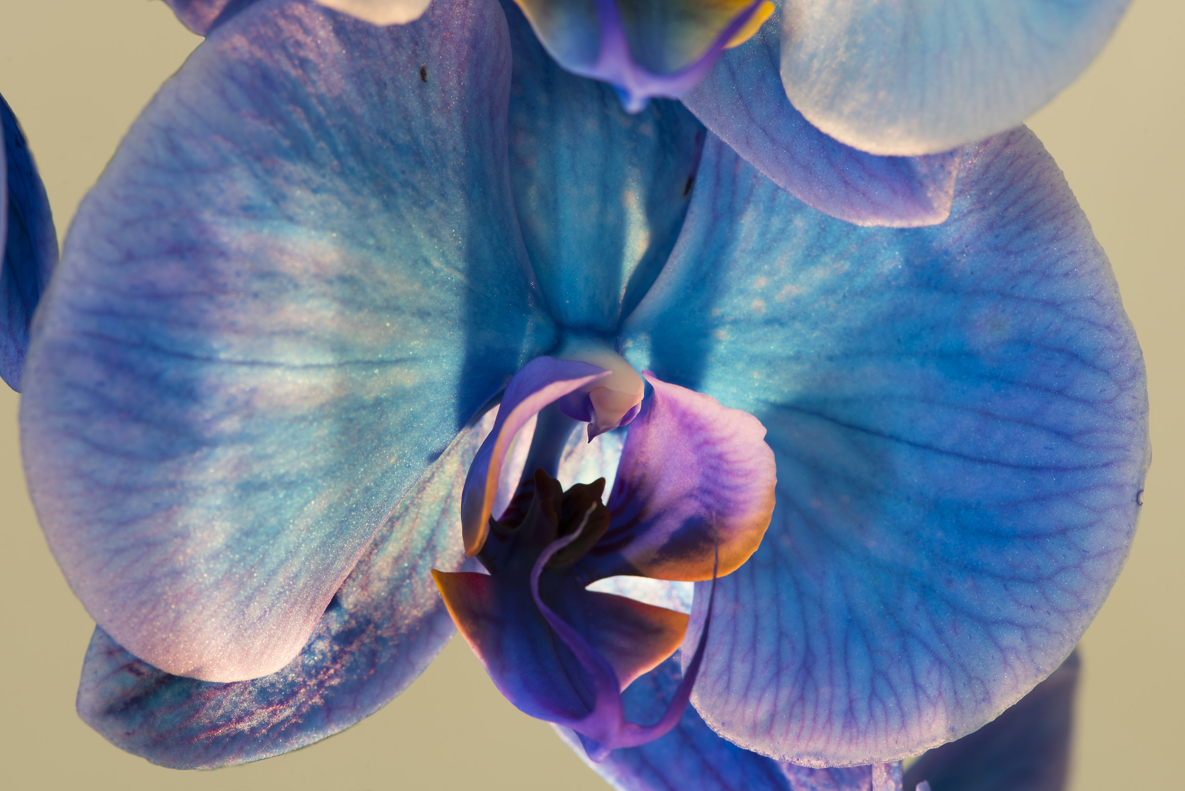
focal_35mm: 105
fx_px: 3457
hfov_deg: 19.5
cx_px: 592
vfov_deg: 13.0
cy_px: 396
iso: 64
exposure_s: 2
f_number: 13
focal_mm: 105
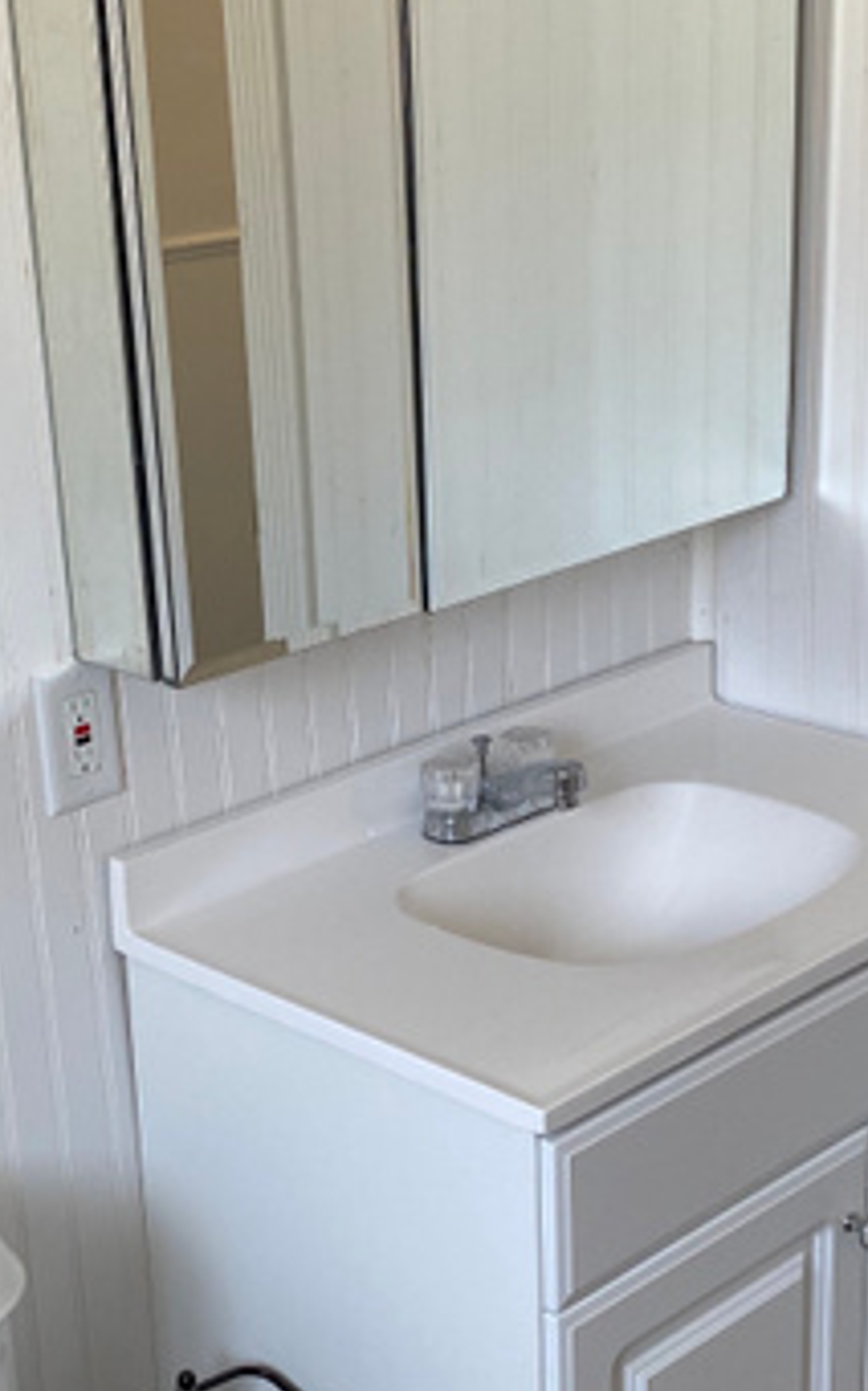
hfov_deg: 20.9
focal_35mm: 62
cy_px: 791
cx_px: 355
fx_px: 2348
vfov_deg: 32.9
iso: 100
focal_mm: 4.25
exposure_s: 1/120
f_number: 1.8
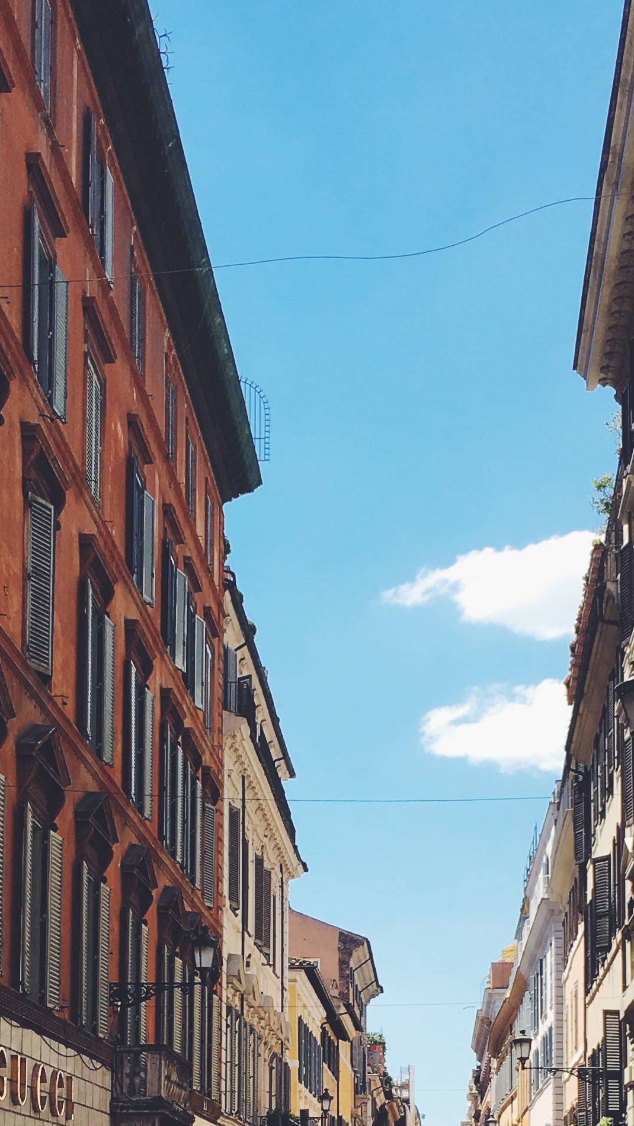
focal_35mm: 67
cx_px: 306
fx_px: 2001
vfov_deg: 30.1
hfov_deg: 18.0
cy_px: 1004
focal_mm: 4.15
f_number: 2.2
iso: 25
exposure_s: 1/905
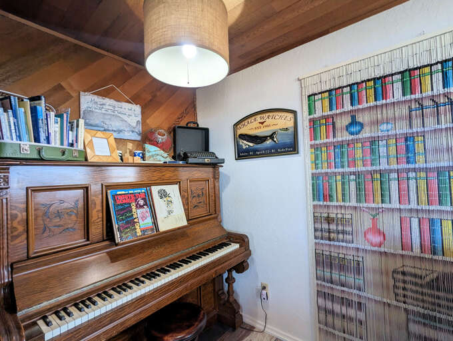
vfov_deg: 78.2
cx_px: 226
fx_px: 210
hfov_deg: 94.4
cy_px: 170
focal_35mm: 16
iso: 73
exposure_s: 1/120
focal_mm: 2.35
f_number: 2.2
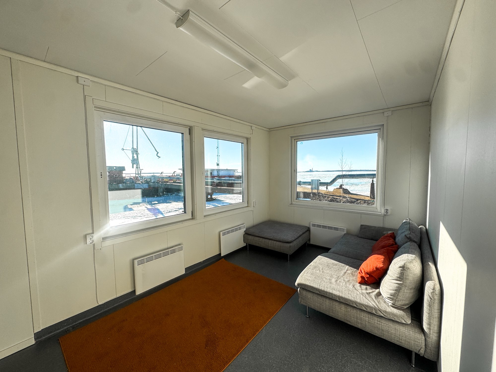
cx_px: 248
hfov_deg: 102.1
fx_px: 201
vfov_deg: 85.7
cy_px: 186
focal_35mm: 14
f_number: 2.2
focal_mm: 2.22
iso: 40
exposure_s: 1/1250
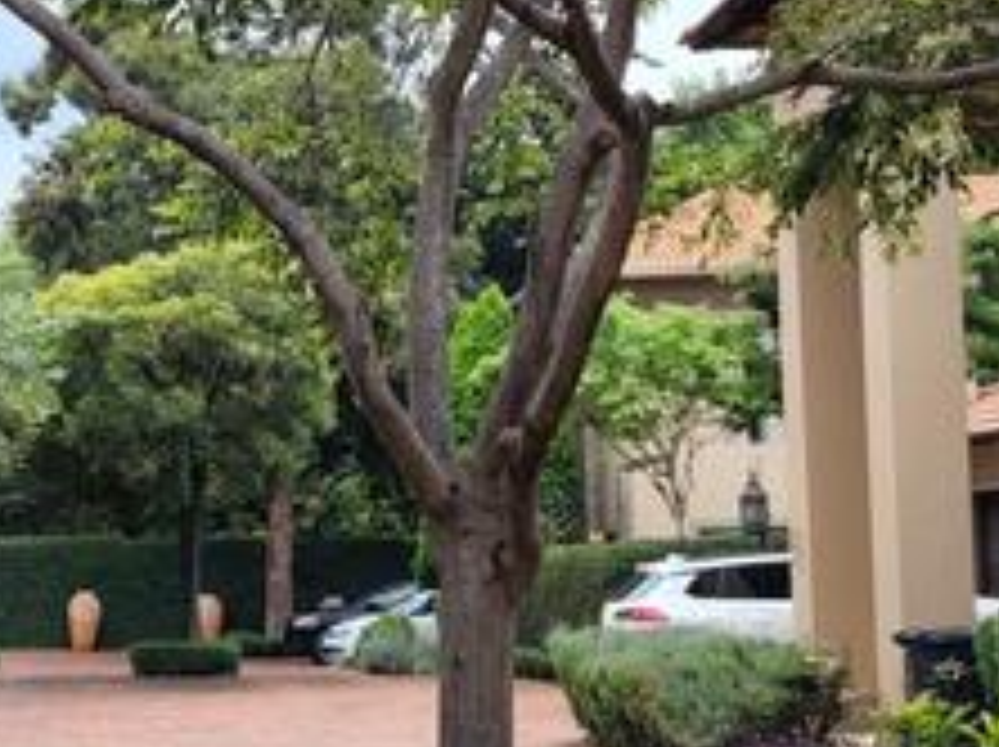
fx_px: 2393
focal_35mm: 83
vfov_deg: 17.7
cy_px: 454
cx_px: 324
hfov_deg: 23.5
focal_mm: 6.4
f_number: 1.8
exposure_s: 1/279
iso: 12
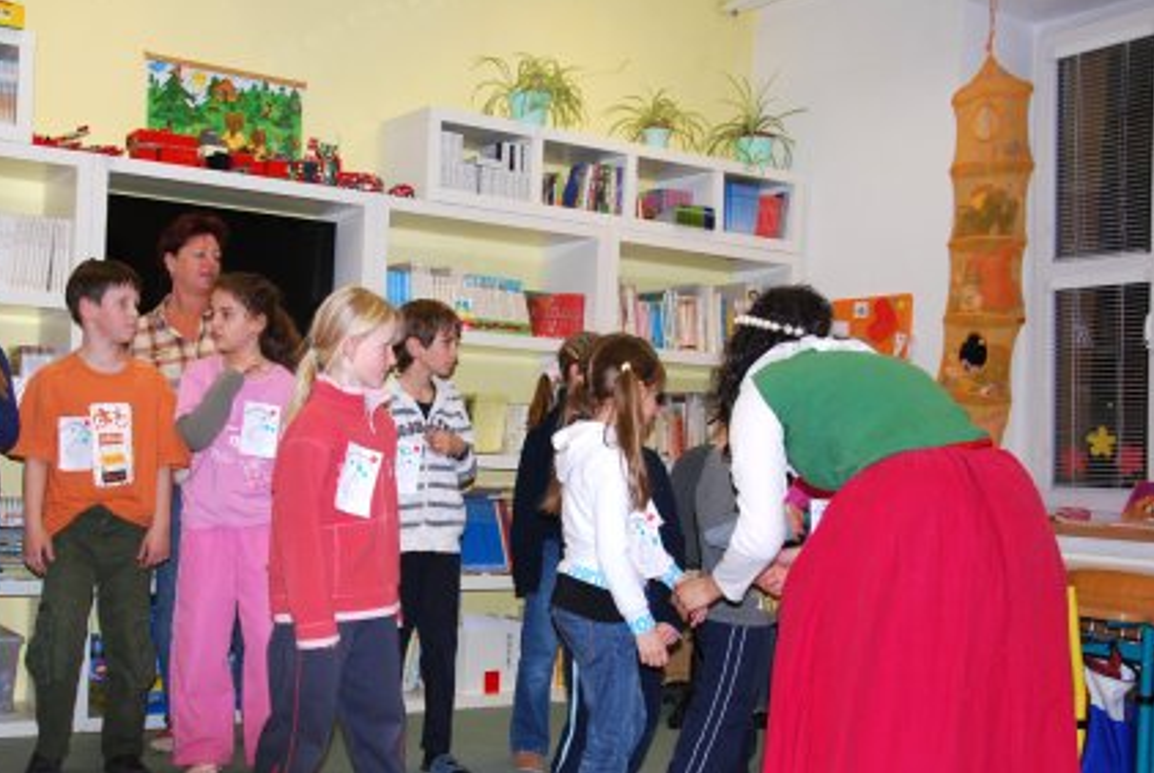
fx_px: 1509
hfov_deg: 41.5
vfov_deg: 28.6
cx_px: 428
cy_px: 491
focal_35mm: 47
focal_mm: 24
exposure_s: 1/60
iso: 200
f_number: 4
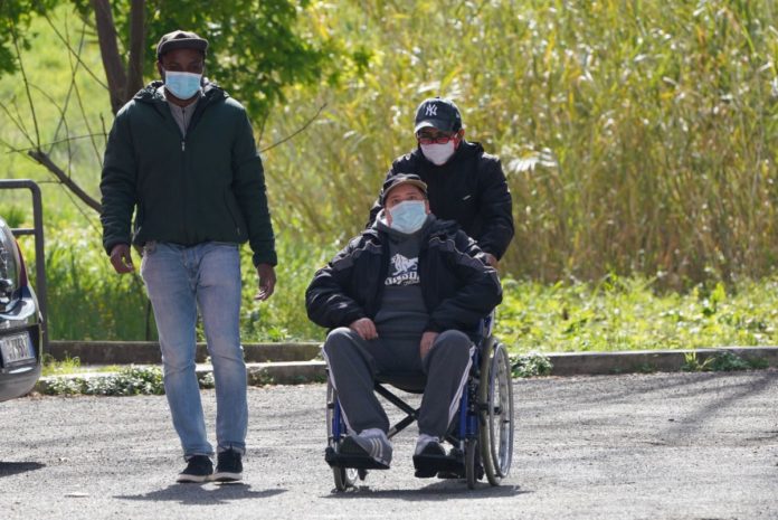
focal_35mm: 370
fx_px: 8001
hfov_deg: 5.6
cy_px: 260
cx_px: 389
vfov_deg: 3.7
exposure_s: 1/500
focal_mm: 370
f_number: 10
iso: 800
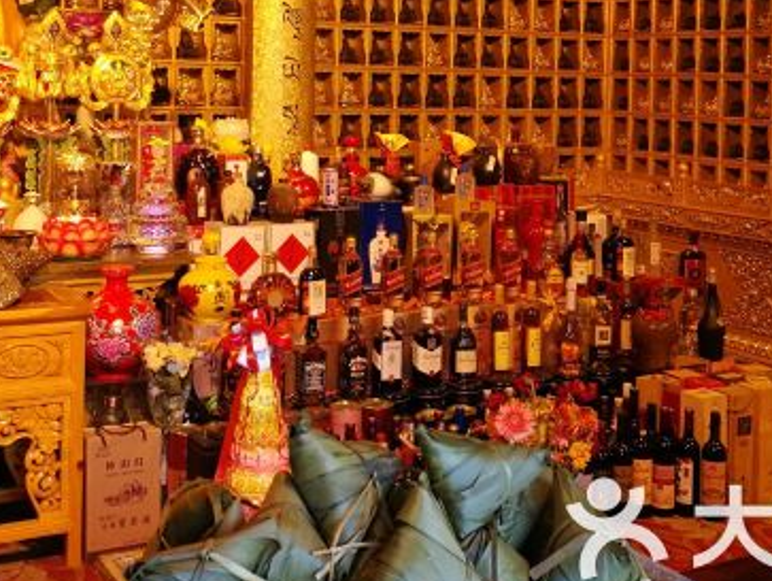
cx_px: 355
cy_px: 80
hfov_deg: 36.8
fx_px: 1161
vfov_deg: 27.3
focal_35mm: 52
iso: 200
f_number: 2.2
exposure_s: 1/50
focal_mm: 4.5
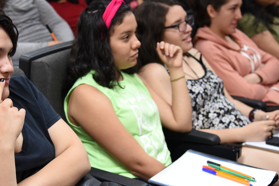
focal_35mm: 73
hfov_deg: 27.5
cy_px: 106
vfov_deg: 18.7
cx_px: 94
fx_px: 566
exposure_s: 1/100
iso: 1600
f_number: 4
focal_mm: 46
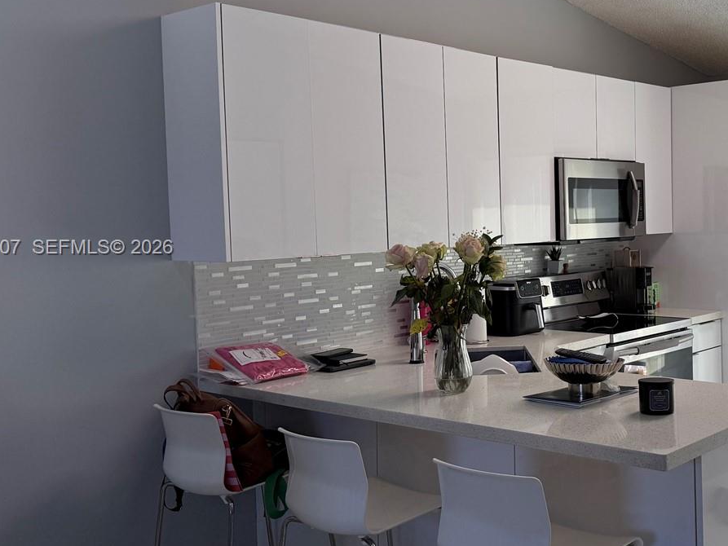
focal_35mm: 43
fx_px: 904
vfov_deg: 33.6
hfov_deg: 42.1
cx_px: 571
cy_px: 249
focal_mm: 6.76
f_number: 1.78
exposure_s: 1/351
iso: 100
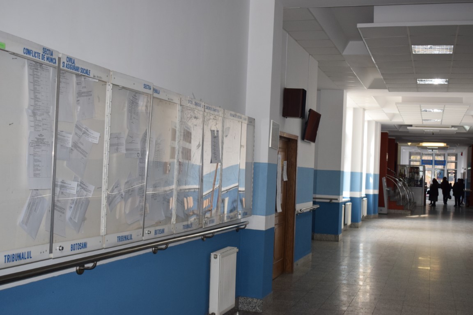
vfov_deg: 28.9
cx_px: 236
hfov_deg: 42.3
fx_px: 611
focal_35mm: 46
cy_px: 158
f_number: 5.6
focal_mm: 31
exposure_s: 1/100
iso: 800
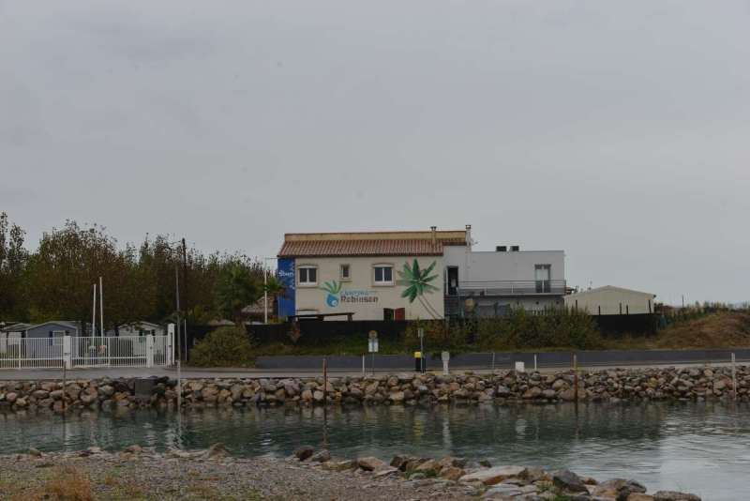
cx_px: 375
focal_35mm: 70
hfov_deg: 28.8
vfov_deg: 19.5
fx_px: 1459
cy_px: 250
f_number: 10
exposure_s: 1/200
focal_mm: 70
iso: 450
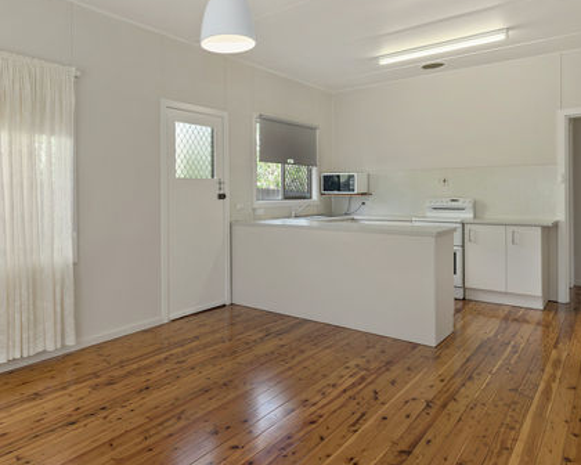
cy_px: 193
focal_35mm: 25
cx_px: 221
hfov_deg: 67.2
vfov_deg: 56.5
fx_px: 430
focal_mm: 14
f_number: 7.1
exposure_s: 1/15
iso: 200
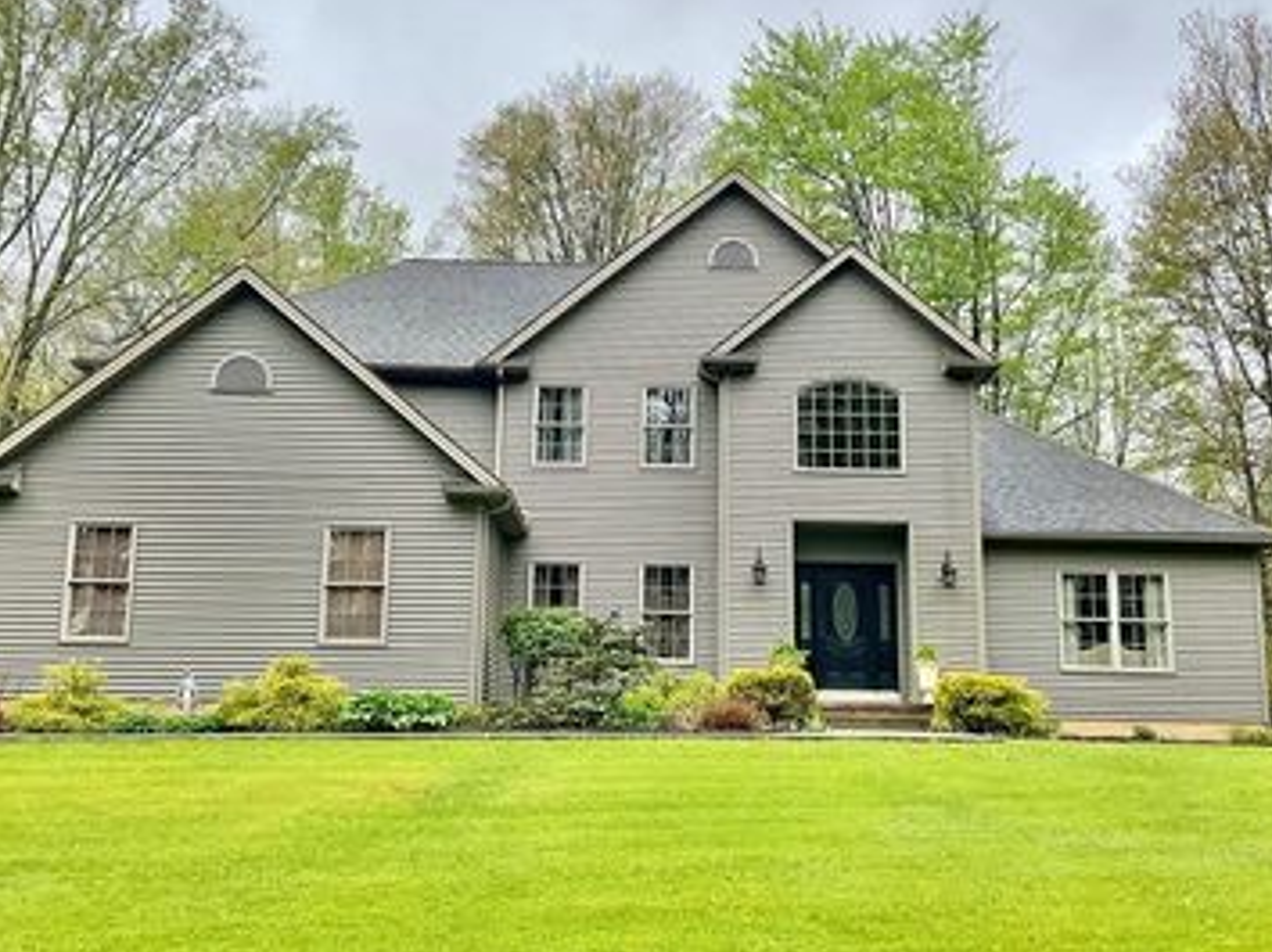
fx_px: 1506
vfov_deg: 35.1
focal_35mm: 41
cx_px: 661
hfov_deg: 45.8
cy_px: 458
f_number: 1.8
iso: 16
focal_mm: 3
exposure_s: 1/869
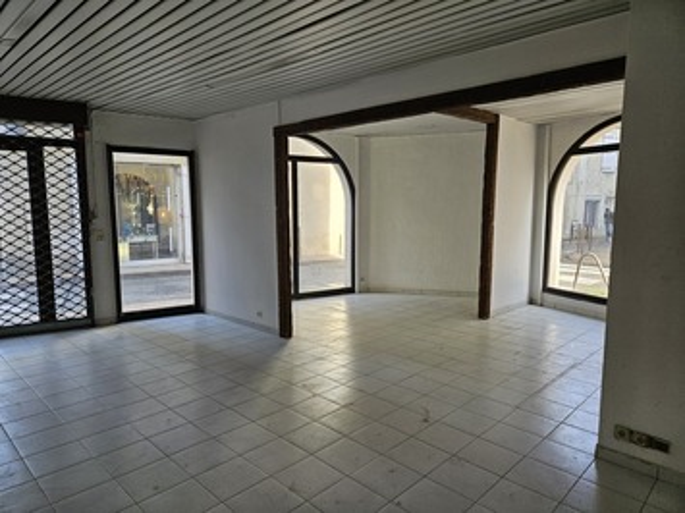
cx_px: 342
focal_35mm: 23
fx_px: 455
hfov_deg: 73.9
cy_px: 256
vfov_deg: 58.9
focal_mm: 5.4
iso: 80
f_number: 1.8
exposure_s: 1/180
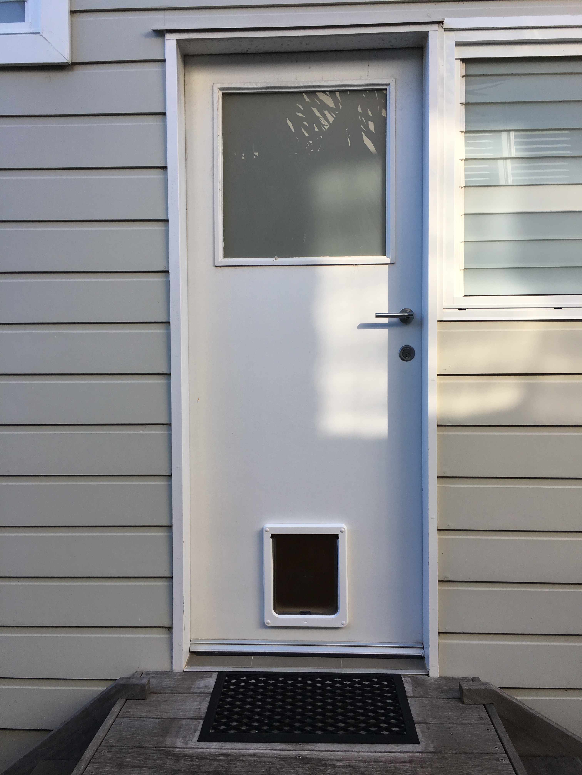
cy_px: 388
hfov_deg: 48.2
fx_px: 650
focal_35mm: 29
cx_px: 291
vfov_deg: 61.7
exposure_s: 1/295
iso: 25
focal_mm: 4.15
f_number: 2.2
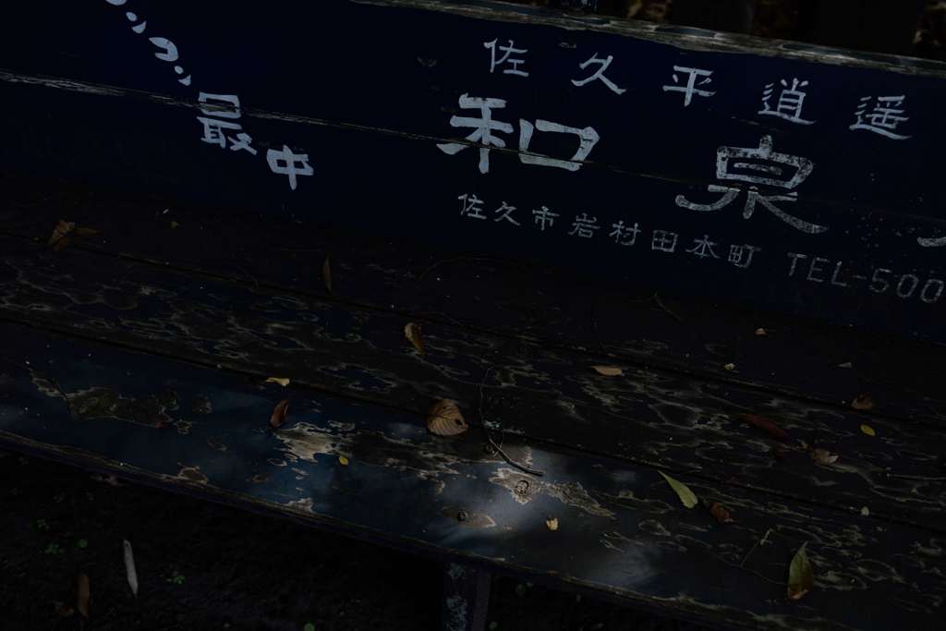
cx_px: 473
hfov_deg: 50.7
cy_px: 316
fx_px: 999
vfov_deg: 35.1
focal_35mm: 38
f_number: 4
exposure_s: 1/125
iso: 400
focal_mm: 38
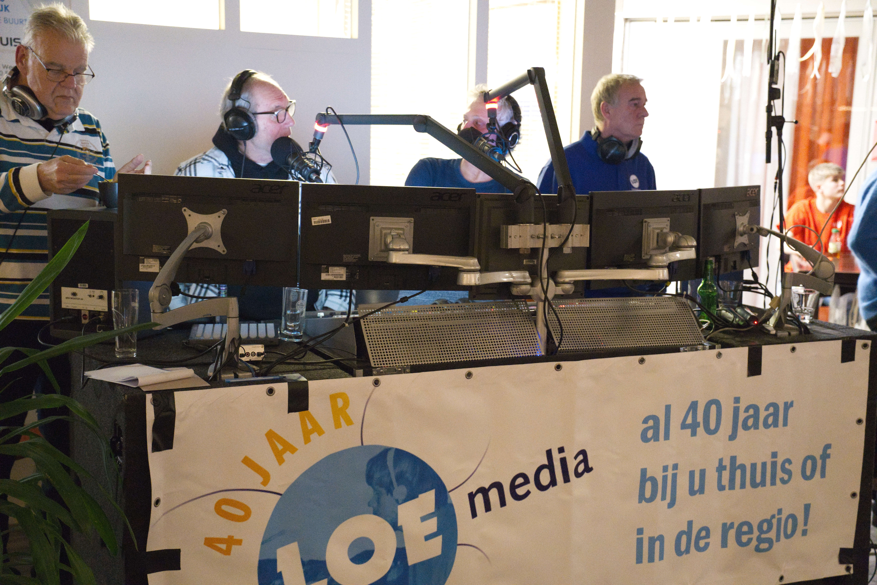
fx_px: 1121
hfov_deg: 42.7
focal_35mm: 46
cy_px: 292
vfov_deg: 29.3
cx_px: 438
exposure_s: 1/60
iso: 5000
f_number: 4
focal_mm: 46
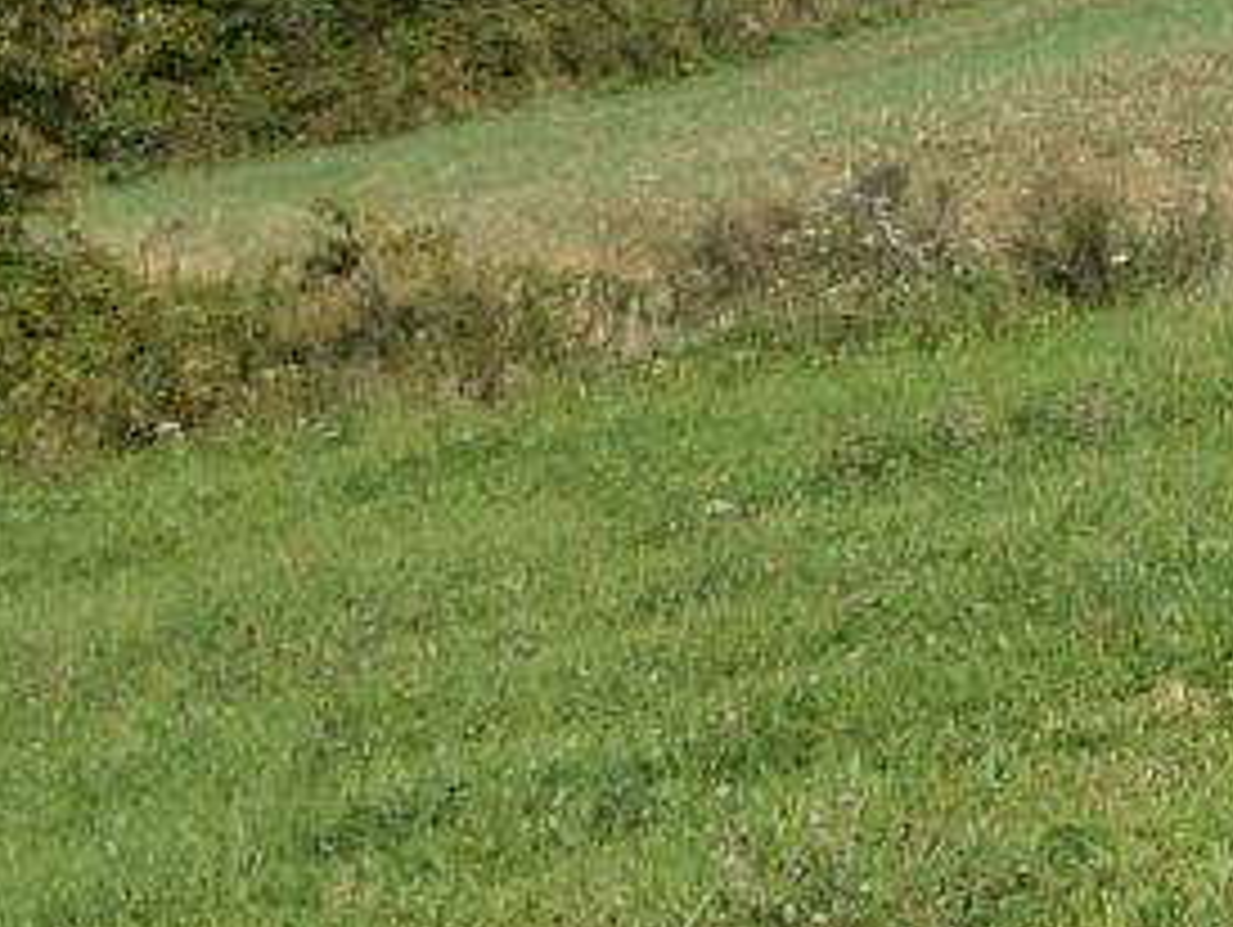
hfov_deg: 8.8
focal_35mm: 194
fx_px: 6916
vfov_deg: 7.2
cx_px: 3434
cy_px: -1375
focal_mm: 18
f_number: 3.5
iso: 100
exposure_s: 1/1600
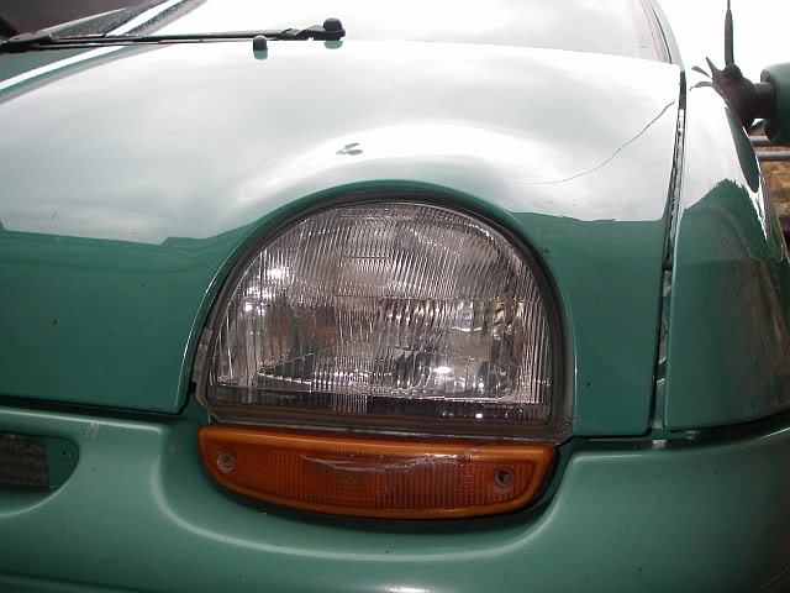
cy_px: 296
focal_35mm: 38
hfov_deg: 49.0
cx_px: 395
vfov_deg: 37.7
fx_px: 867
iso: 200
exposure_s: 1/40
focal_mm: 6.3
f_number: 3.3
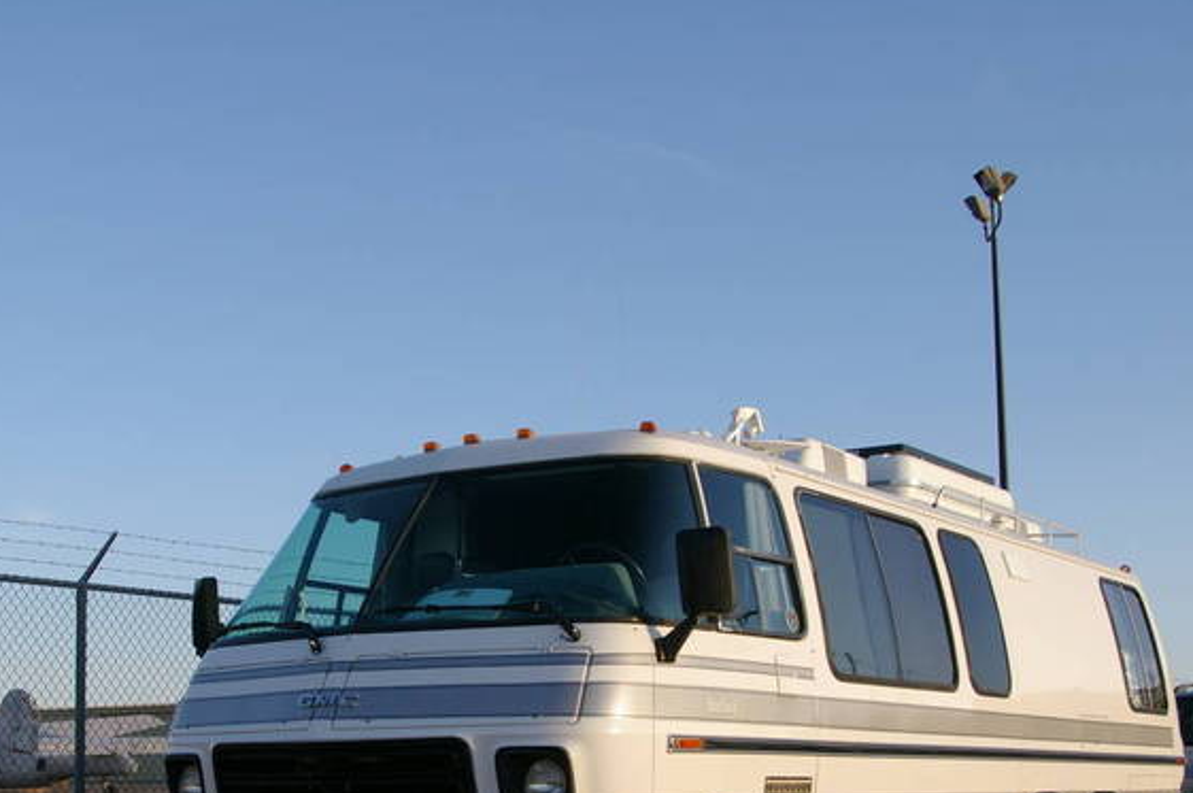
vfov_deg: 25.7
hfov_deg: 38.1
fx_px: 1722
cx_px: 472
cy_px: 562
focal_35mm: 52
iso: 200
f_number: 8
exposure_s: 1/250
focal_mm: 24
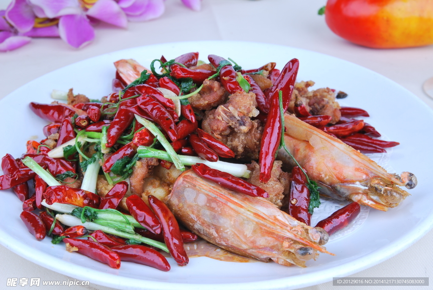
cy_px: 145
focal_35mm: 68
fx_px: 813
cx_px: 216
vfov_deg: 20.2
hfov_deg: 29.8
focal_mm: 45
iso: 100
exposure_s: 1/100
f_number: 10
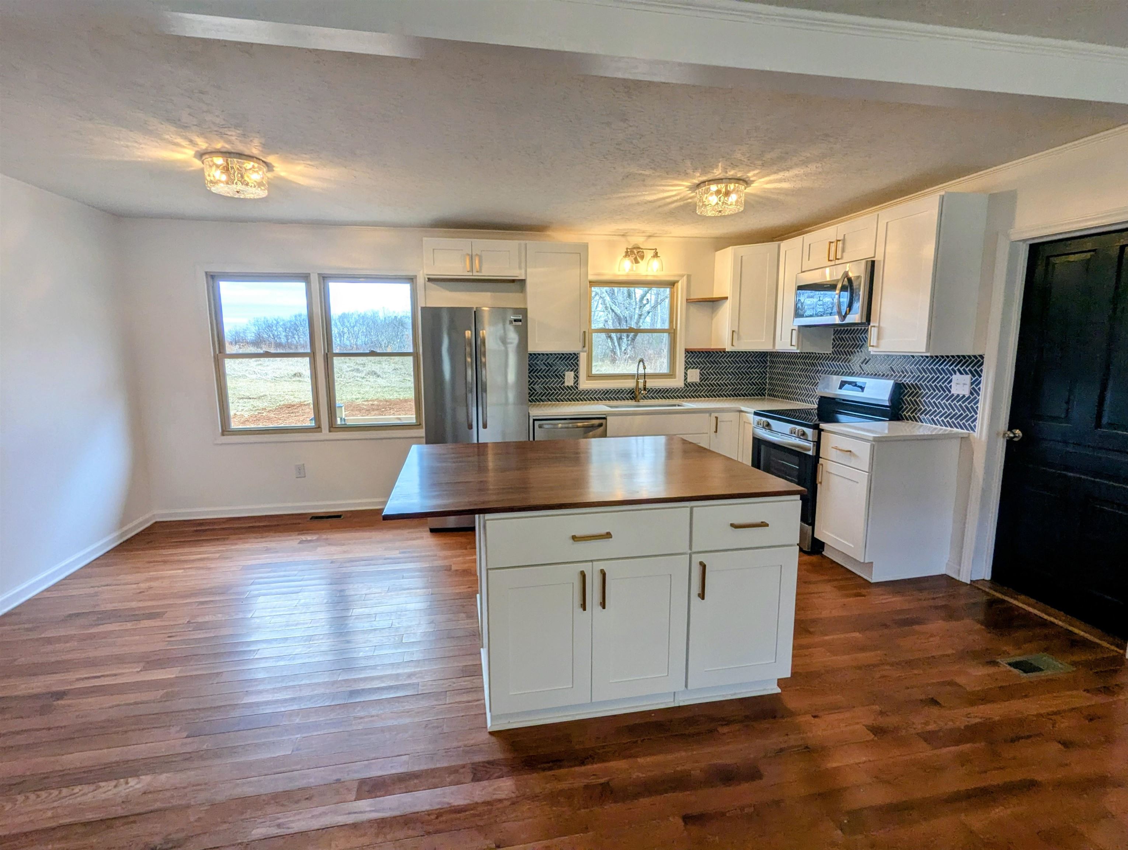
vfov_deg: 78.2
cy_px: 425
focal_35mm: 16
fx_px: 522
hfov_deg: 94.4
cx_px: 564
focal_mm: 2.35
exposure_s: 1/120
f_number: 2.2
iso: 67
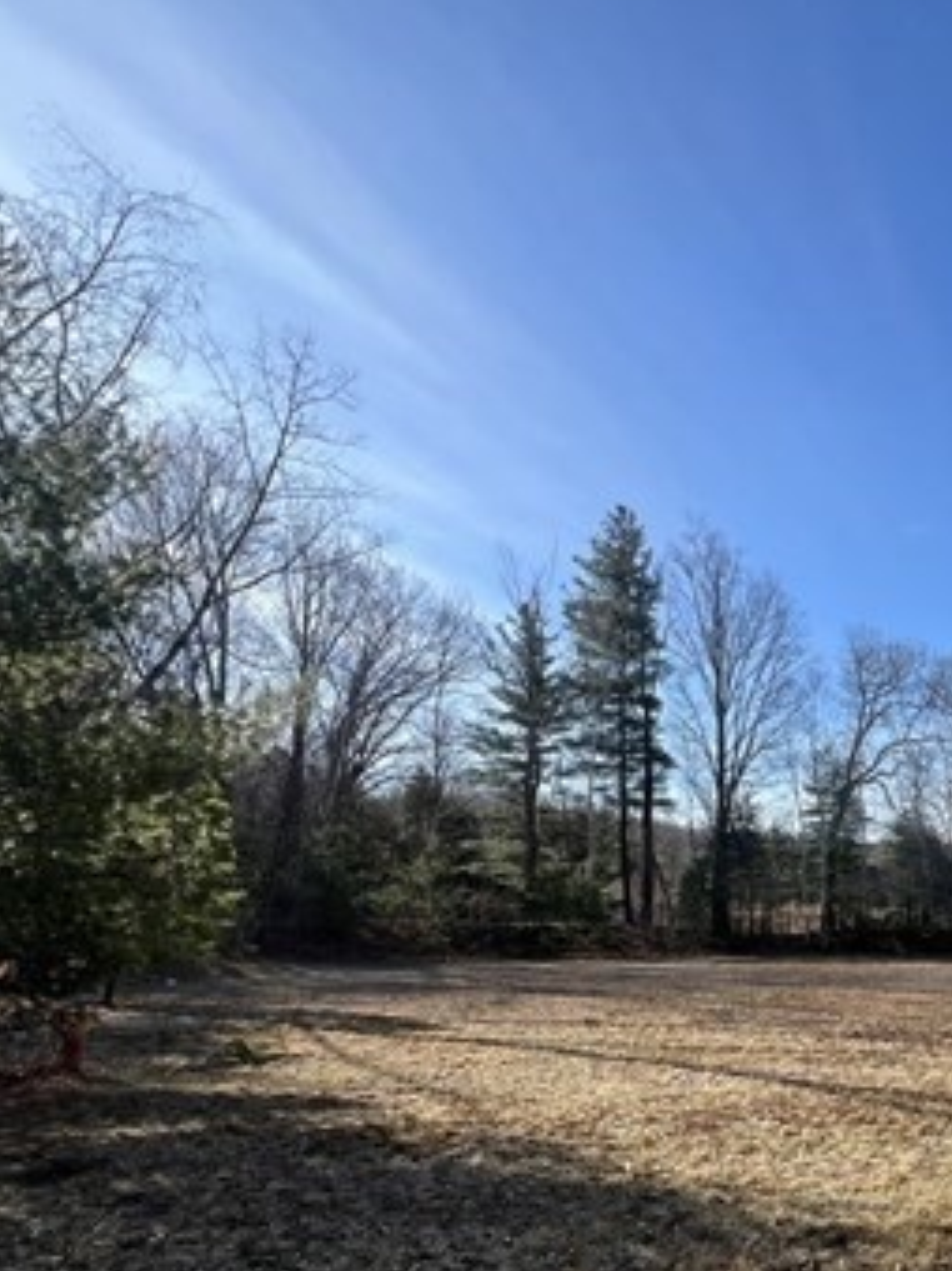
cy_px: 821
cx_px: 881
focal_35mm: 23
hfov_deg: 51.0
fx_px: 844
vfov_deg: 72.3
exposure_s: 1/786
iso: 32
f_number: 1.8
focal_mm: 1.57
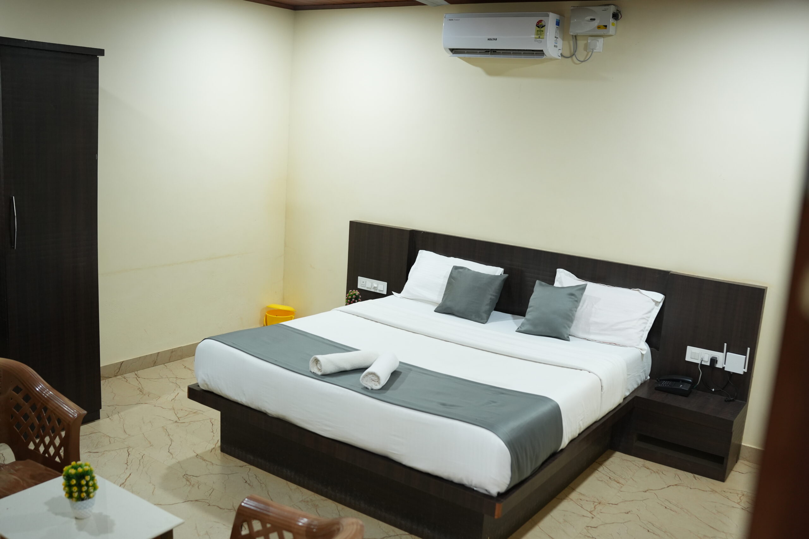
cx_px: 404
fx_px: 787
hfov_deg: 54.4
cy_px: 270
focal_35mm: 35
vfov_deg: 37.9
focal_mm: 35
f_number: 2.5
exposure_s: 1/200
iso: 1250
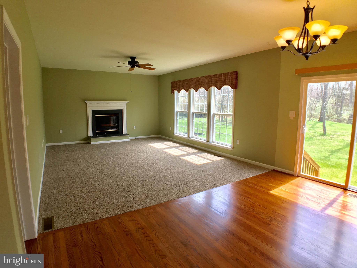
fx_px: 299
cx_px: 178
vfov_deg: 48.2
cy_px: 134
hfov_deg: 61.7
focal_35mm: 29
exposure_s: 1/120
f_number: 2.2
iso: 25
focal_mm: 4.15
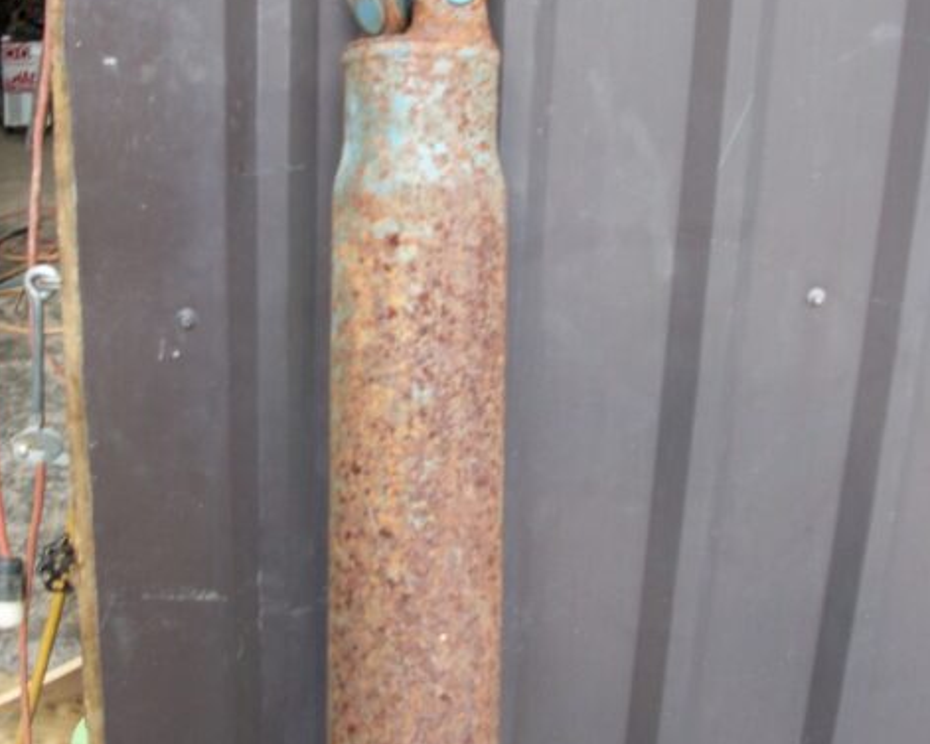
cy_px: 329
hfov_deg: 39.5
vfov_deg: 32.1
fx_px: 1294
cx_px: 478
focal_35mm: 47
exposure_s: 1/60
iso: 80
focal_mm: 5.7
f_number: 2.8
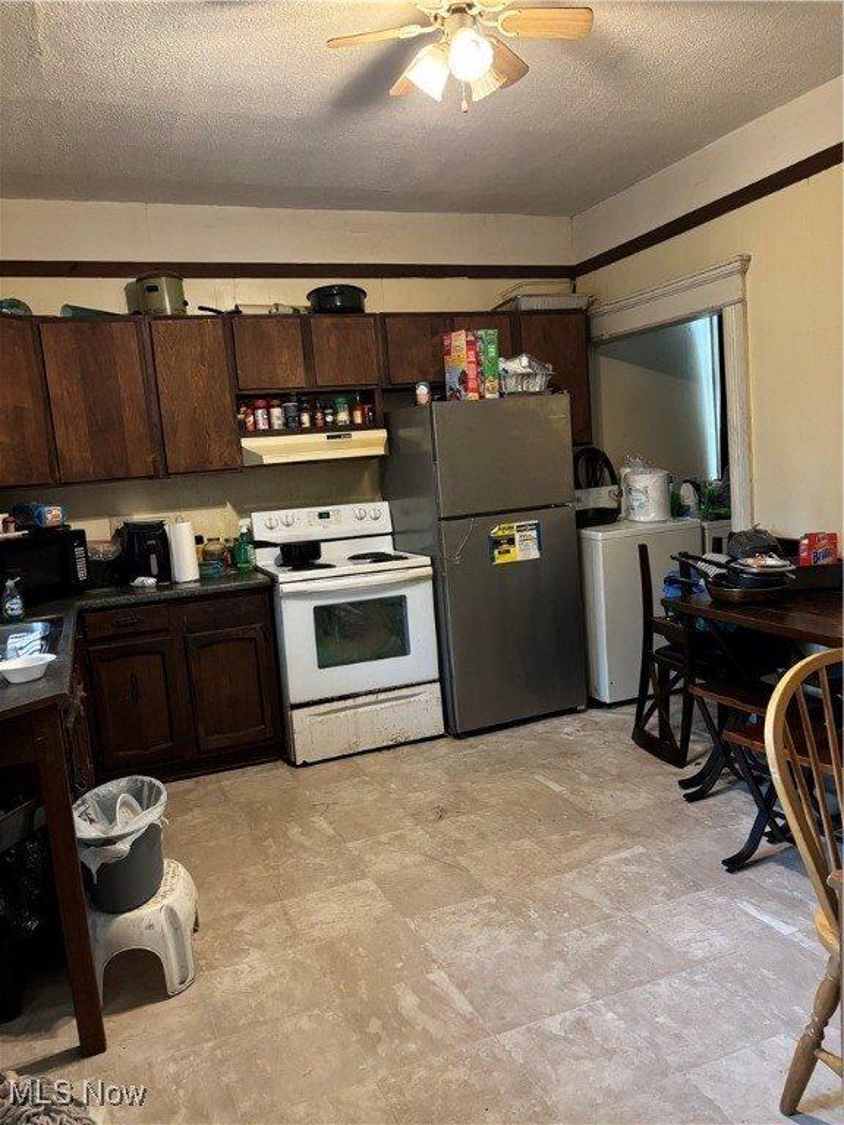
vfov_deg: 67.3
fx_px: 845
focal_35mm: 26
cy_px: 562
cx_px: 422
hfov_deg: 53.1
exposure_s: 1/30
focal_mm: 5.96
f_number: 1.6
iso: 500
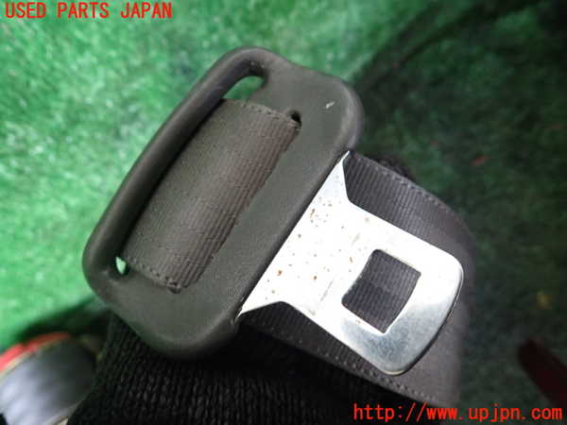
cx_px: 284
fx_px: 409
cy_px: 212
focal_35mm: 25
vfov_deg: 54.9
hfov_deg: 69.4
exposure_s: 1/30
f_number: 2
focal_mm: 4.5
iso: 250
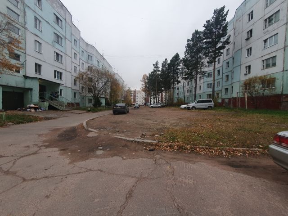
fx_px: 108
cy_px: 108
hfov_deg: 106.2
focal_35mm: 13
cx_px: 144
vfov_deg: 89.9
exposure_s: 1/50
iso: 50
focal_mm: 1.8
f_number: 2.2
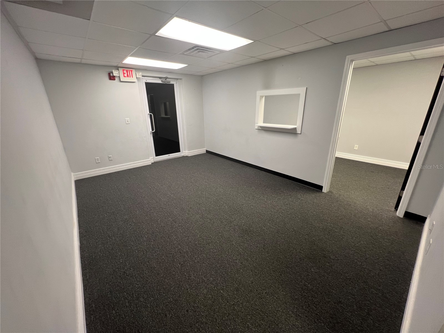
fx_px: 167
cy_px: 166
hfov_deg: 106.2
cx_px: 222
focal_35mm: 13
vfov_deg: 89.9
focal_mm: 1.57
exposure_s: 1/60
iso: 125
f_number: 1.8
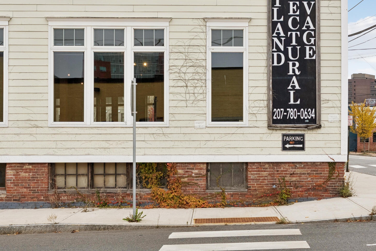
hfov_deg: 40.9
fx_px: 501
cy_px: 120
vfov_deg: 28.1
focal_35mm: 48
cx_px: 225
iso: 250
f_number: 7.1
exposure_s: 1/320
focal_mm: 25
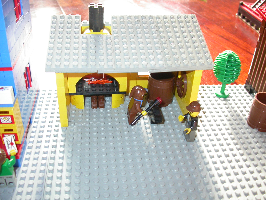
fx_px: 292
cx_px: 133
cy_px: 100
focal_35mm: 38
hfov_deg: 49.0
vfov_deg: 37.7
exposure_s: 1/30
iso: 100
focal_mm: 7.85
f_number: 2.6
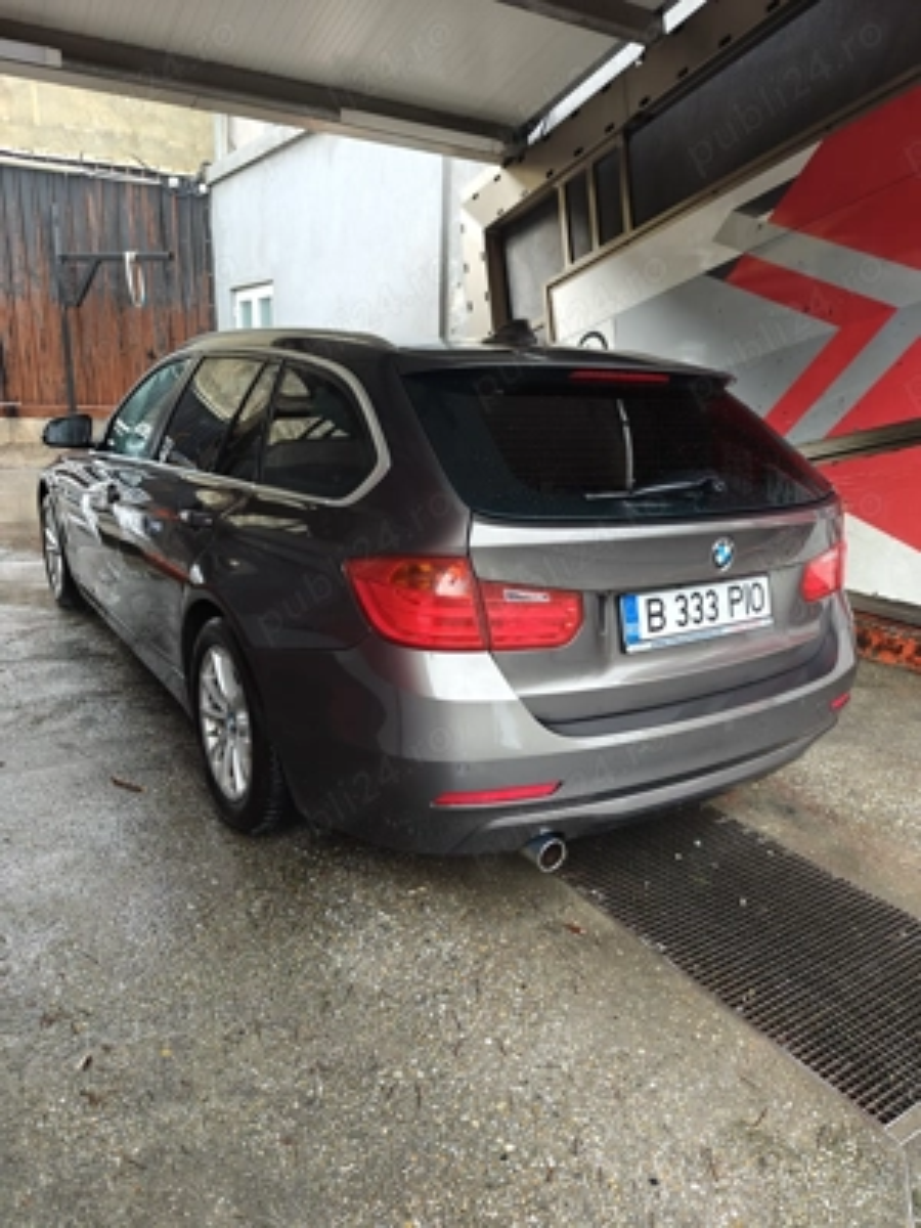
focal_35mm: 23
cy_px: 614
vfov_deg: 73.9
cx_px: 460
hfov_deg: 58.9
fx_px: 816
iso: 320
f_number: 1.6
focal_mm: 6.06
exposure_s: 1/100
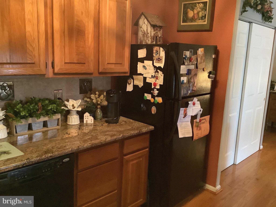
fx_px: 247
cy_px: 104
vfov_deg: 45.4
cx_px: 138
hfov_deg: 58.4
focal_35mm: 31
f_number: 2.4
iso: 640
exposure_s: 1/20
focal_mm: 3.3
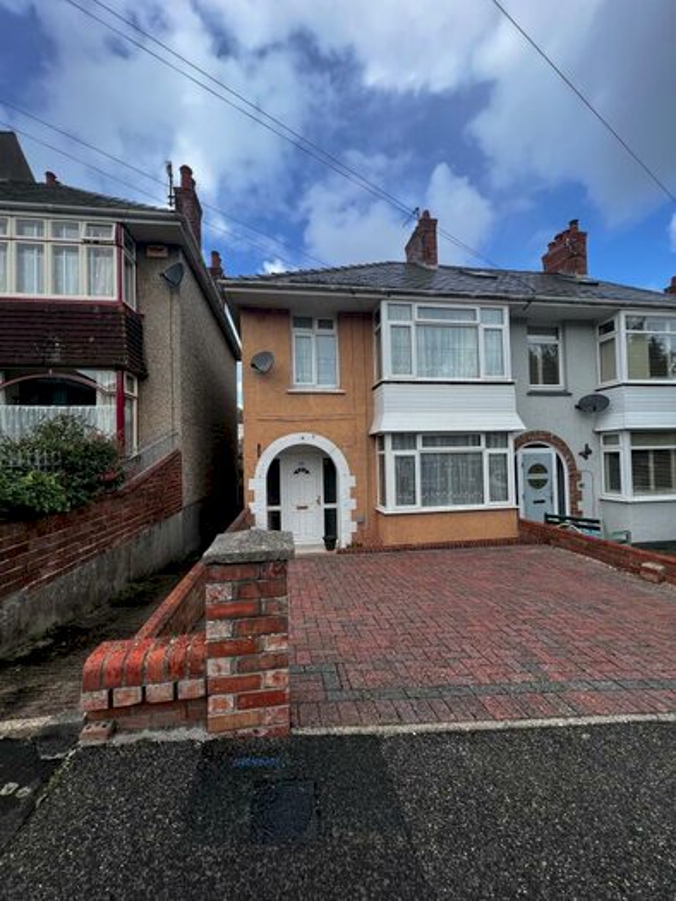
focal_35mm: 13
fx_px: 338
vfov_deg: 106.2
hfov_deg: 89.9
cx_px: 338
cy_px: 450
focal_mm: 1.57
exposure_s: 1/752
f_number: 1.8
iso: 32
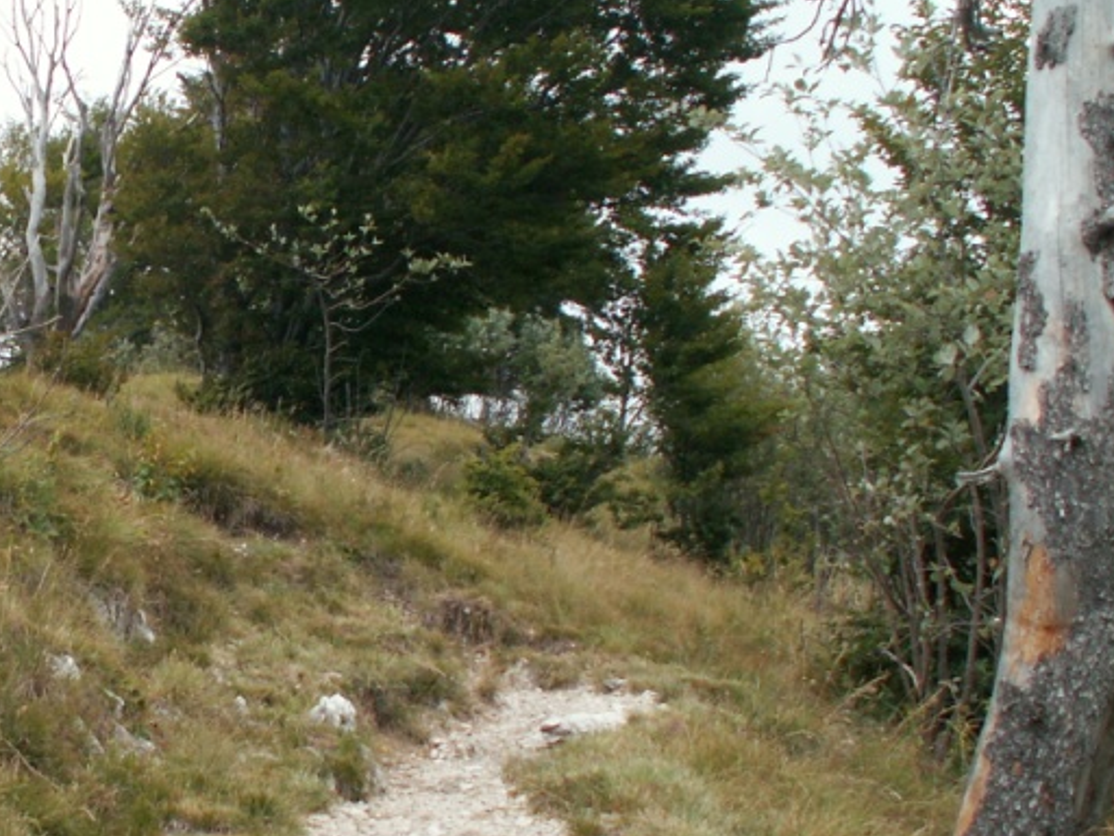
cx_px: 63
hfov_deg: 26.6
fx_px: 2253
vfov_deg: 21.0
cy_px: 435
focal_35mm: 70
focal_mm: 5.86
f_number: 3.2
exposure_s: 1/320
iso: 50
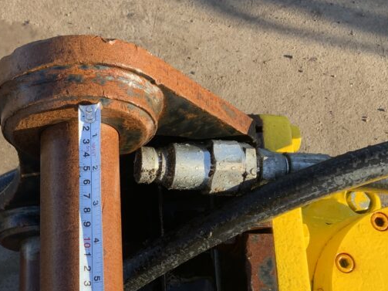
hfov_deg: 32.0
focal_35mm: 59
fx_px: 661
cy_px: 235
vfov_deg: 24.4
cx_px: 90
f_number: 1.8
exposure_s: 1/446
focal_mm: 3
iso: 16
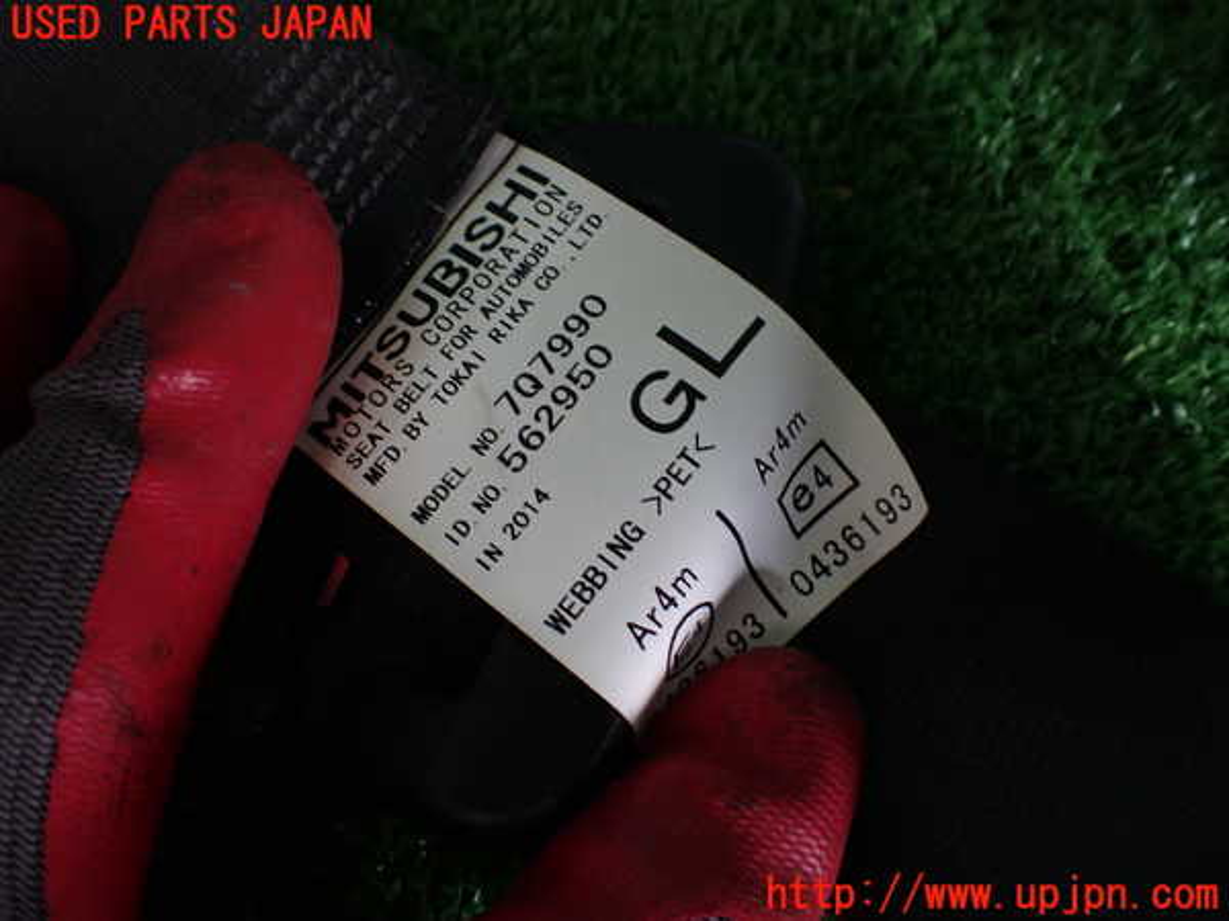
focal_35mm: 30
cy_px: 460
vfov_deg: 46.8
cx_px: 614
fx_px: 1065
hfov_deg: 60.0
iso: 200
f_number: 2.3
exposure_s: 1/125
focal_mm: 5.4
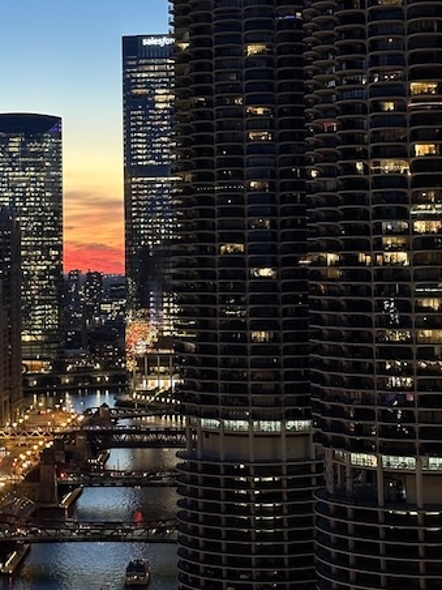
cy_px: 178
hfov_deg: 17.2
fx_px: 1447
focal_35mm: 85
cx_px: 99
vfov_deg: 22.9
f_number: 1.78
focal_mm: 6.86
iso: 400
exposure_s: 1/30
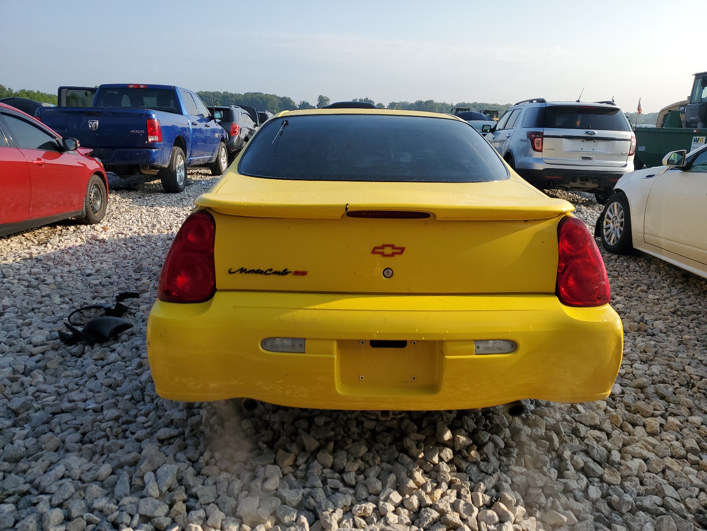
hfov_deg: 67.3
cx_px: 354
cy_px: 266
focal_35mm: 26
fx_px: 531
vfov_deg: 53.1
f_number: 1.5
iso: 50
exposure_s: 1/2500
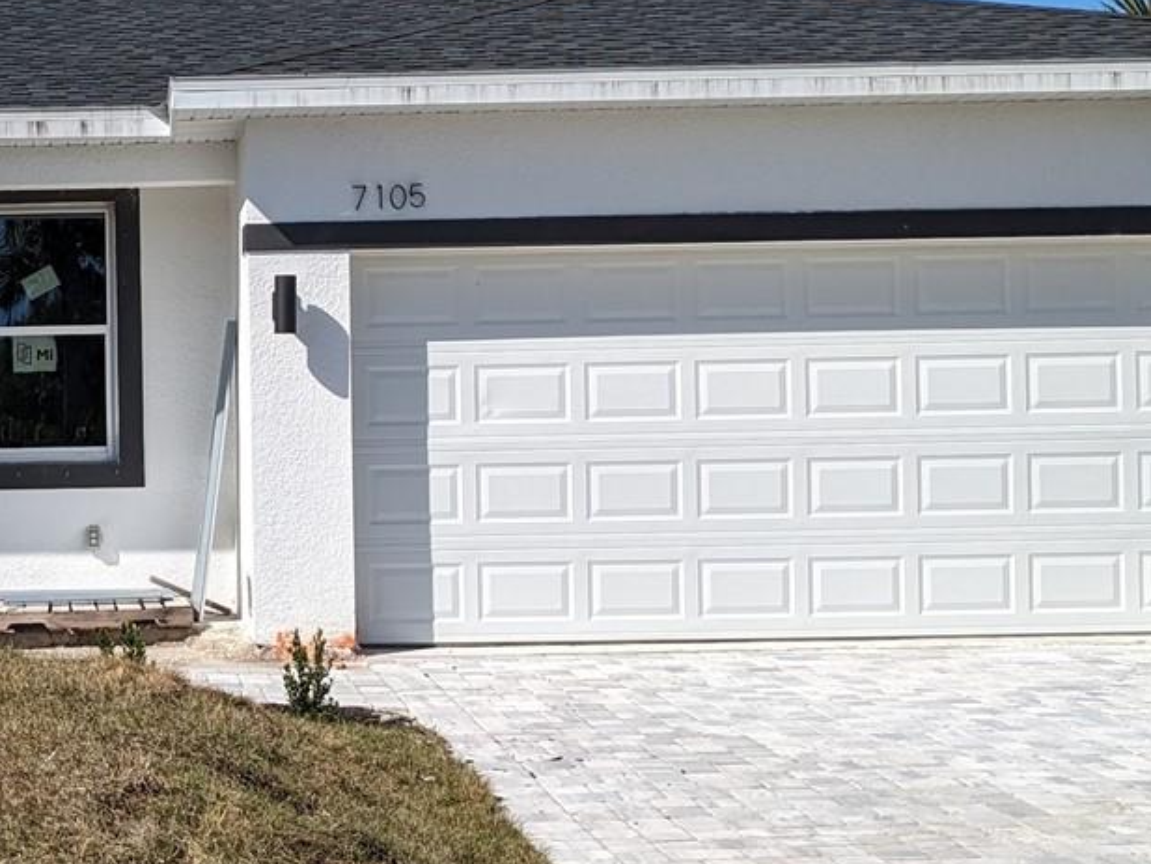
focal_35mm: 70
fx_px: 2328
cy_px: 390
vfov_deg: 21.0
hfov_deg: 26.3
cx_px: -4
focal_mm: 4.38
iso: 76
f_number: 1.73
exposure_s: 1/5848
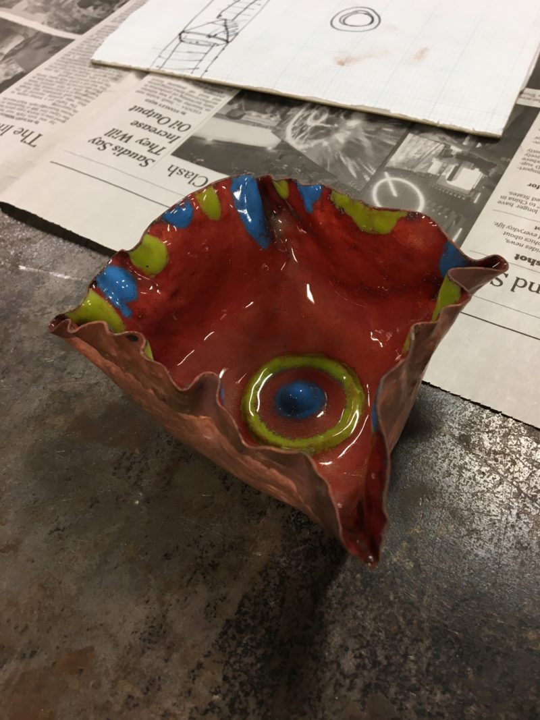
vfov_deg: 61.7
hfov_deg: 48.2
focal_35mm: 29
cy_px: 360
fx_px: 603
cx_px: 270
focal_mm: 4.15
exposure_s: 1/30
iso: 50
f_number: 2.2
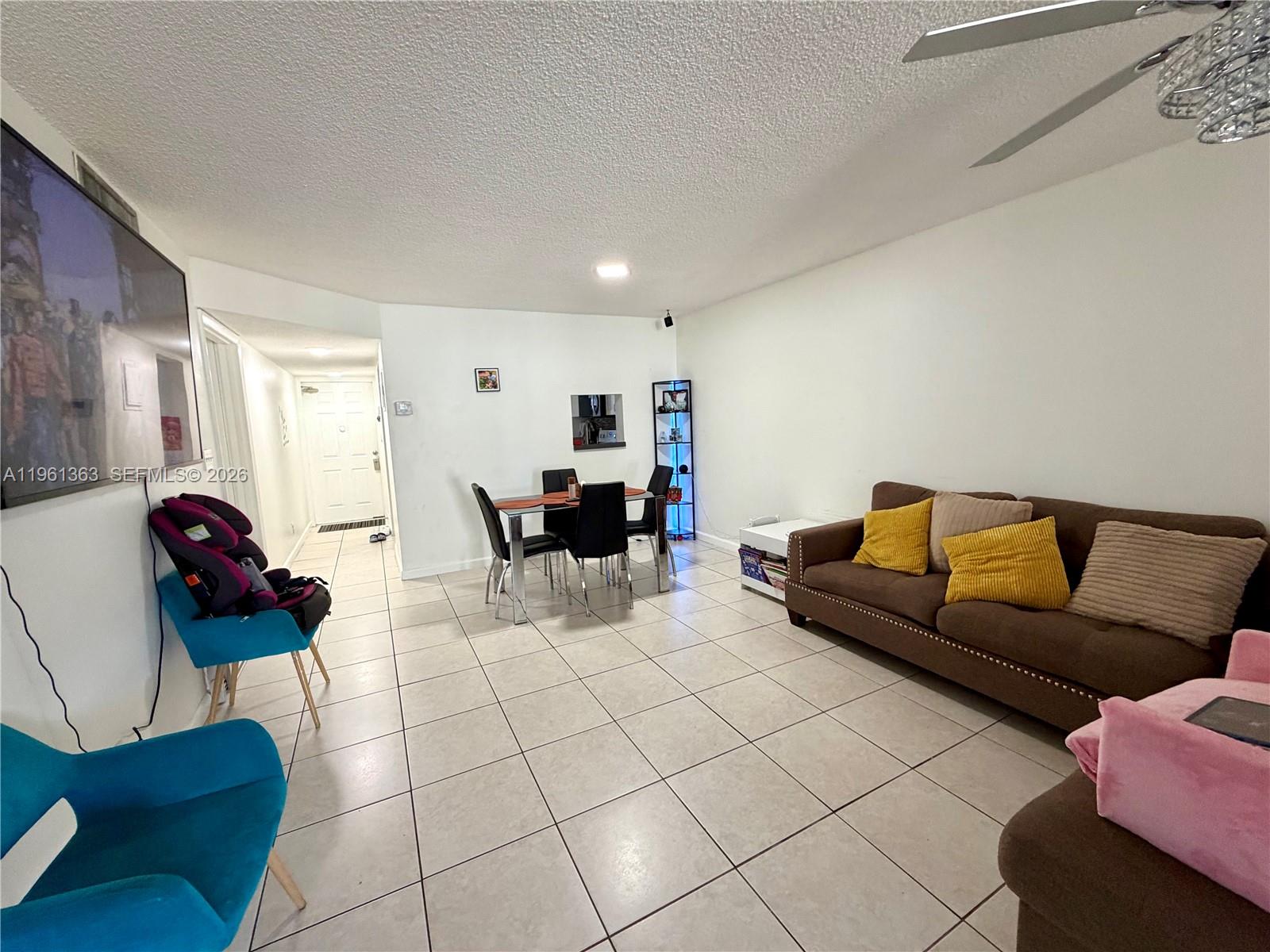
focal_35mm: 14
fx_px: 514
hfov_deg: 102.1
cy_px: 476
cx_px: 635
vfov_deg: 85.7
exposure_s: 1/60
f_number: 2.2
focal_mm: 2.22
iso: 250
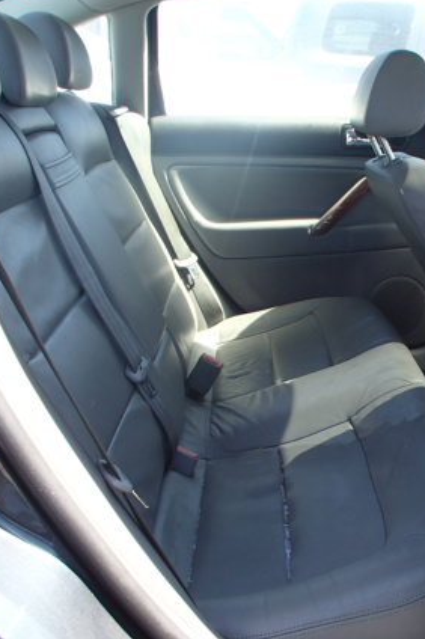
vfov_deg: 44.5
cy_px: 351
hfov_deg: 30.0
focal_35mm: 44
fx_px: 780
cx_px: 320
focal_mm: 5
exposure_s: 1/80
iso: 100
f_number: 3.9
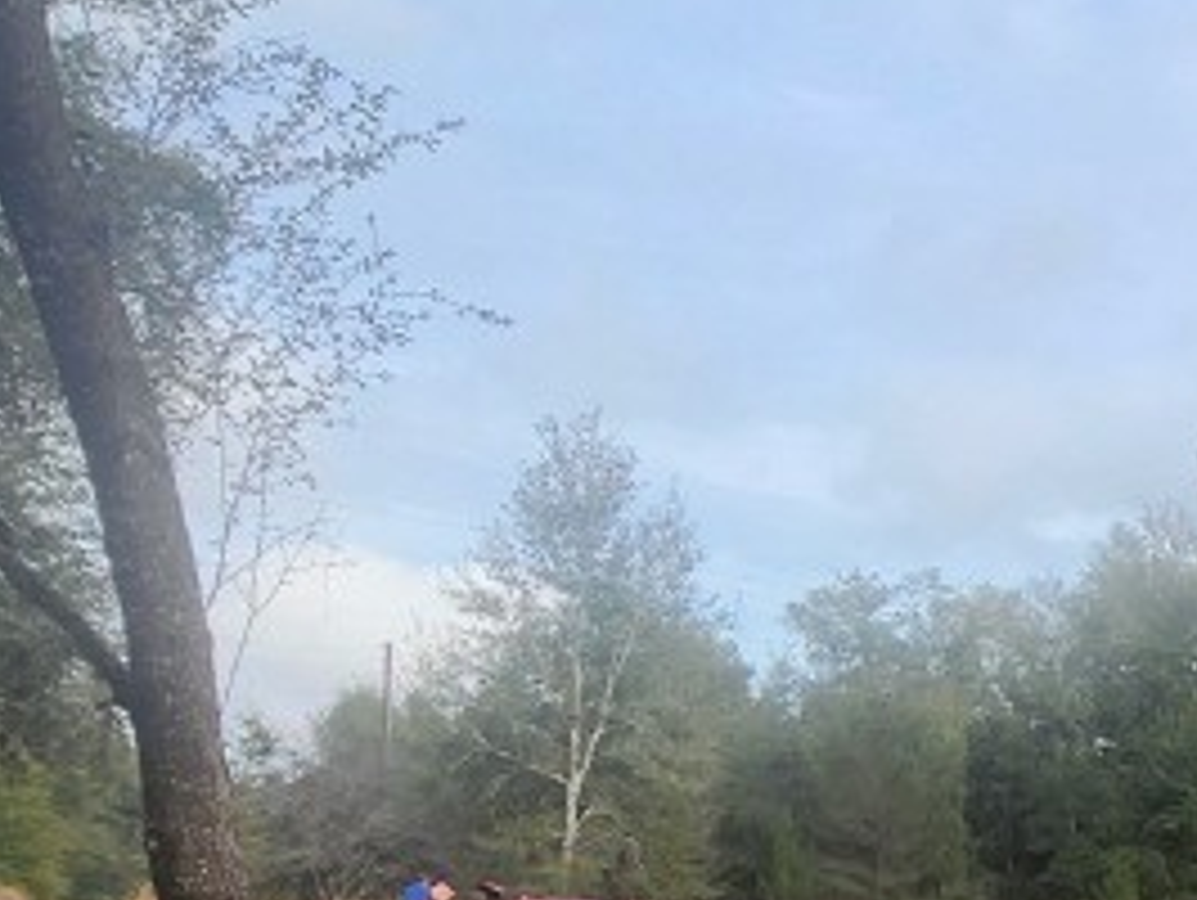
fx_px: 1731
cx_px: 1611
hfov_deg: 29.5
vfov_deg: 27.8
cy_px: 850
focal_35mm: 50
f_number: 2.2
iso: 50
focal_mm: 2.2
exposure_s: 1/607
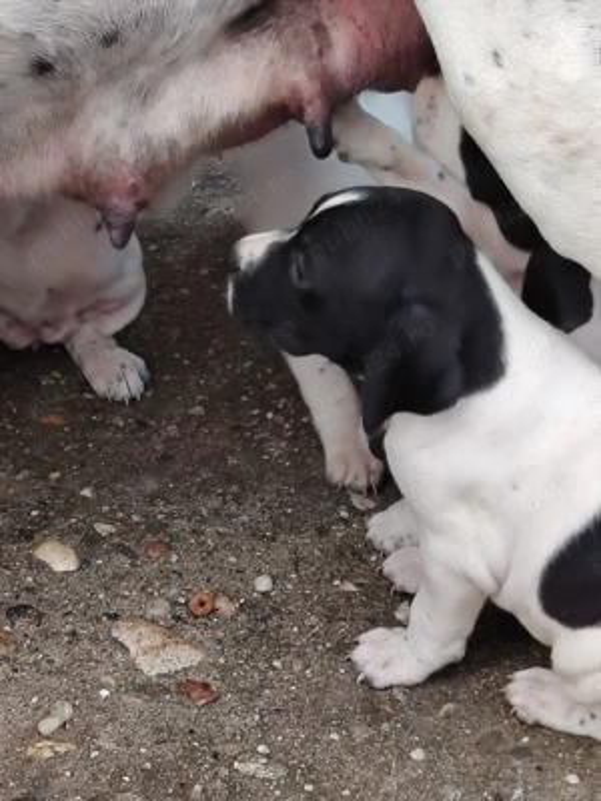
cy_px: 400
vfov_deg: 18.2
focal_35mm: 108
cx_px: 300
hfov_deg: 13.7
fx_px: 2500
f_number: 1.75
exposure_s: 1/100
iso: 211
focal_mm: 5.25
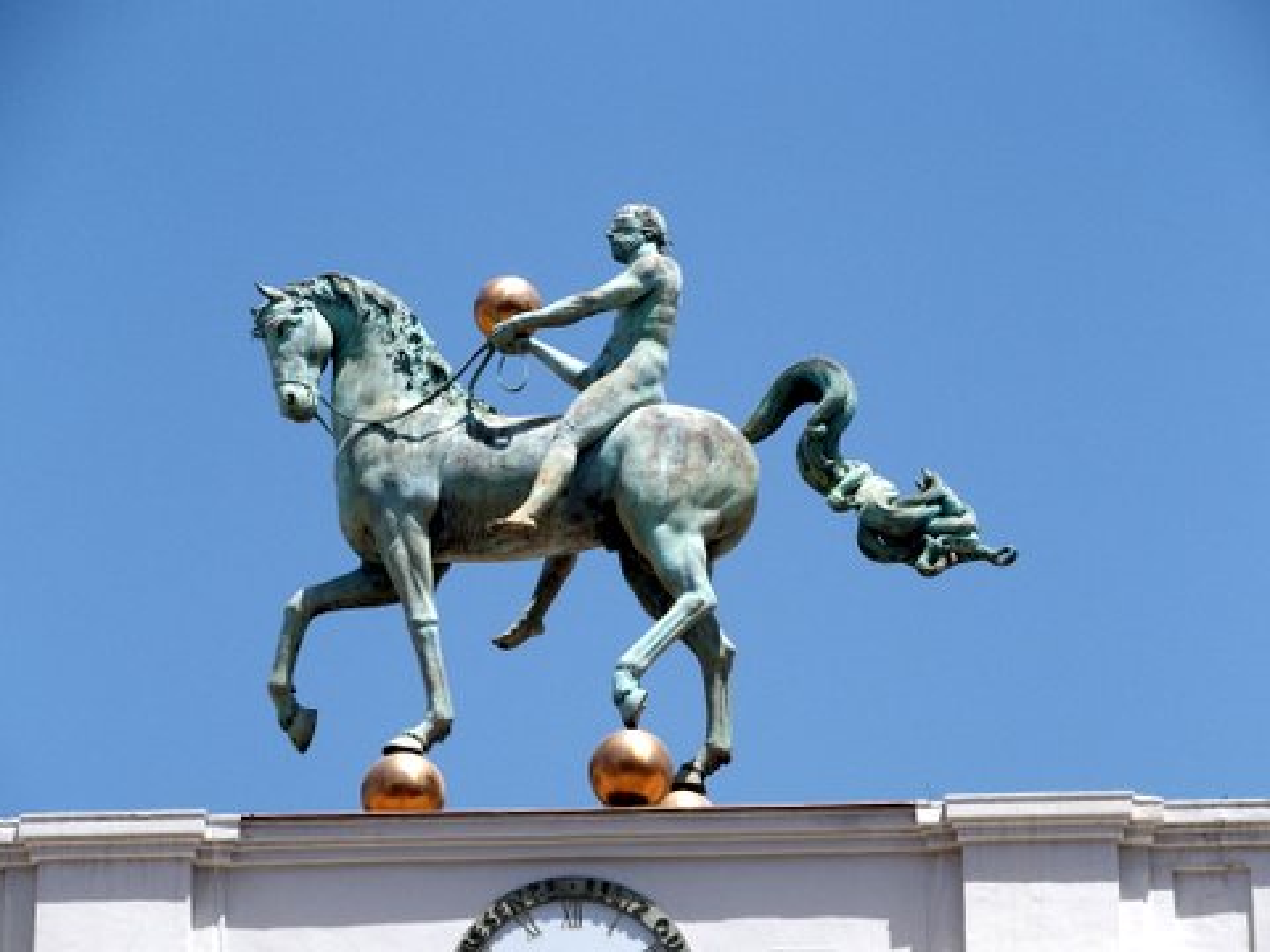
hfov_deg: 12.0
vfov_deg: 9.0
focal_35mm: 165
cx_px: 635
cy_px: 476
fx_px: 6054
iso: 100
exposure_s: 1/800
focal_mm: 35
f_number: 4.5
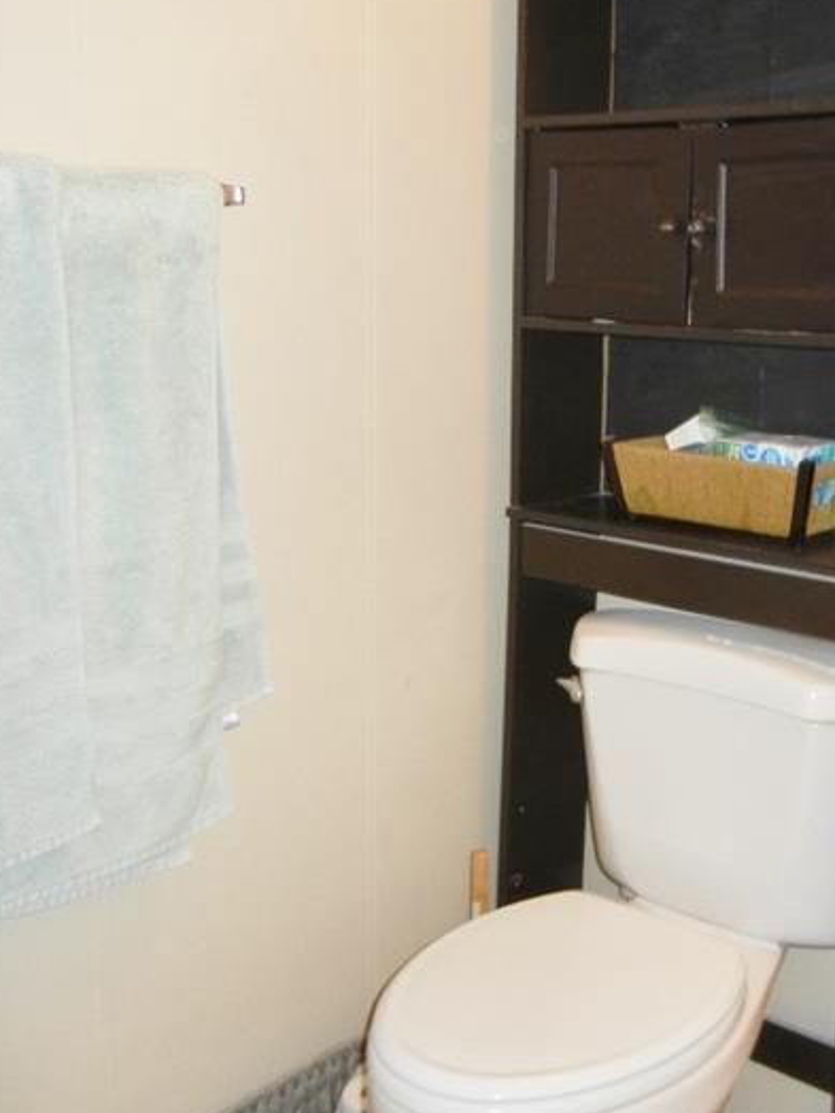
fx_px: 1415
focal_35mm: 44
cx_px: 597
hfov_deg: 32.4
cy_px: 444
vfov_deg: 42.7
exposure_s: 1/30
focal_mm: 5.4
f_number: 3.5
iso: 200
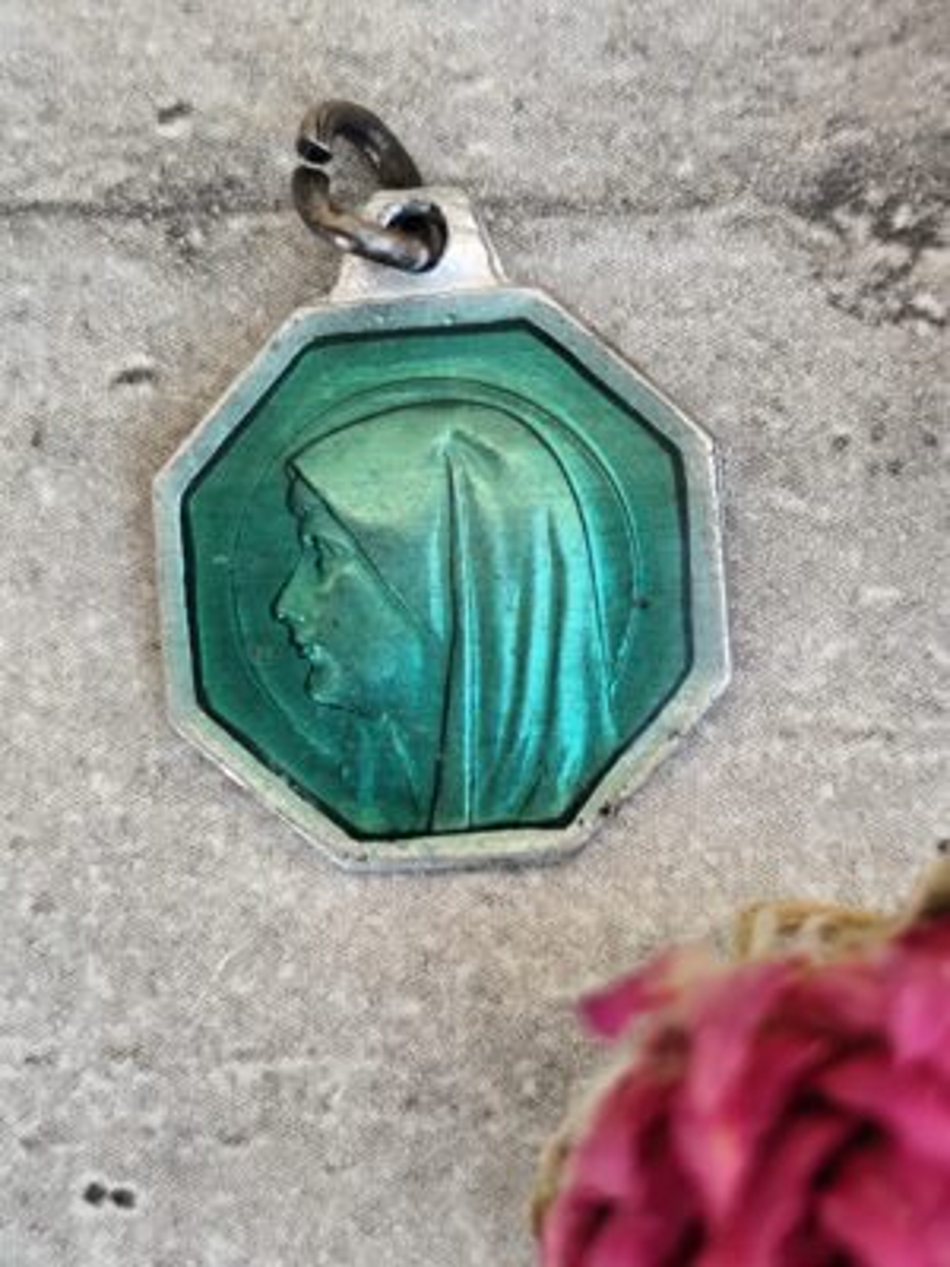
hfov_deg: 15.9
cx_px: 475
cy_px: 634
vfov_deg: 21.1
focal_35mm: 93
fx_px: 3403
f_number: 1.65
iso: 80
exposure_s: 1/100
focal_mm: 6.19
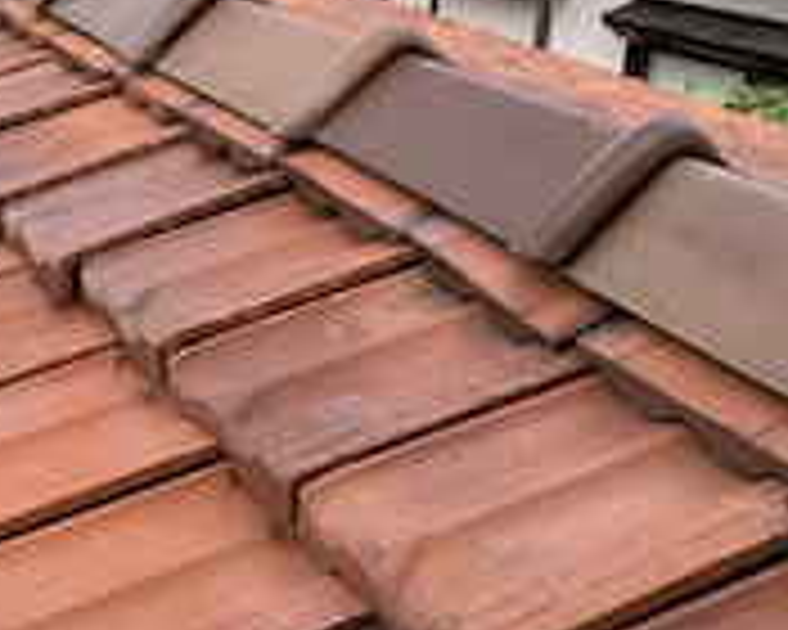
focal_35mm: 58
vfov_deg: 26.1
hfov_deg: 30.6
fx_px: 1353
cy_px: 207
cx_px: 36
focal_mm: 4.25
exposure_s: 1/450
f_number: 1.8
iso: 25
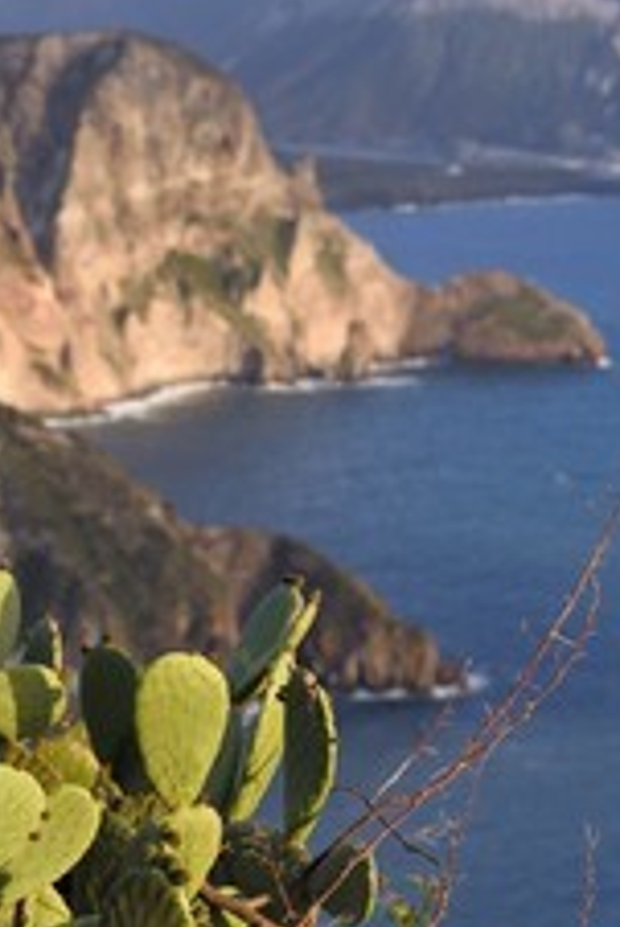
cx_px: -144
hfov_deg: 8.5
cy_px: 500
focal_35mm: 160
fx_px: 4127
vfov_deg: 12.8
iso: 400
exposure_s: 1/320
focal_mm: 86
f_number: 5
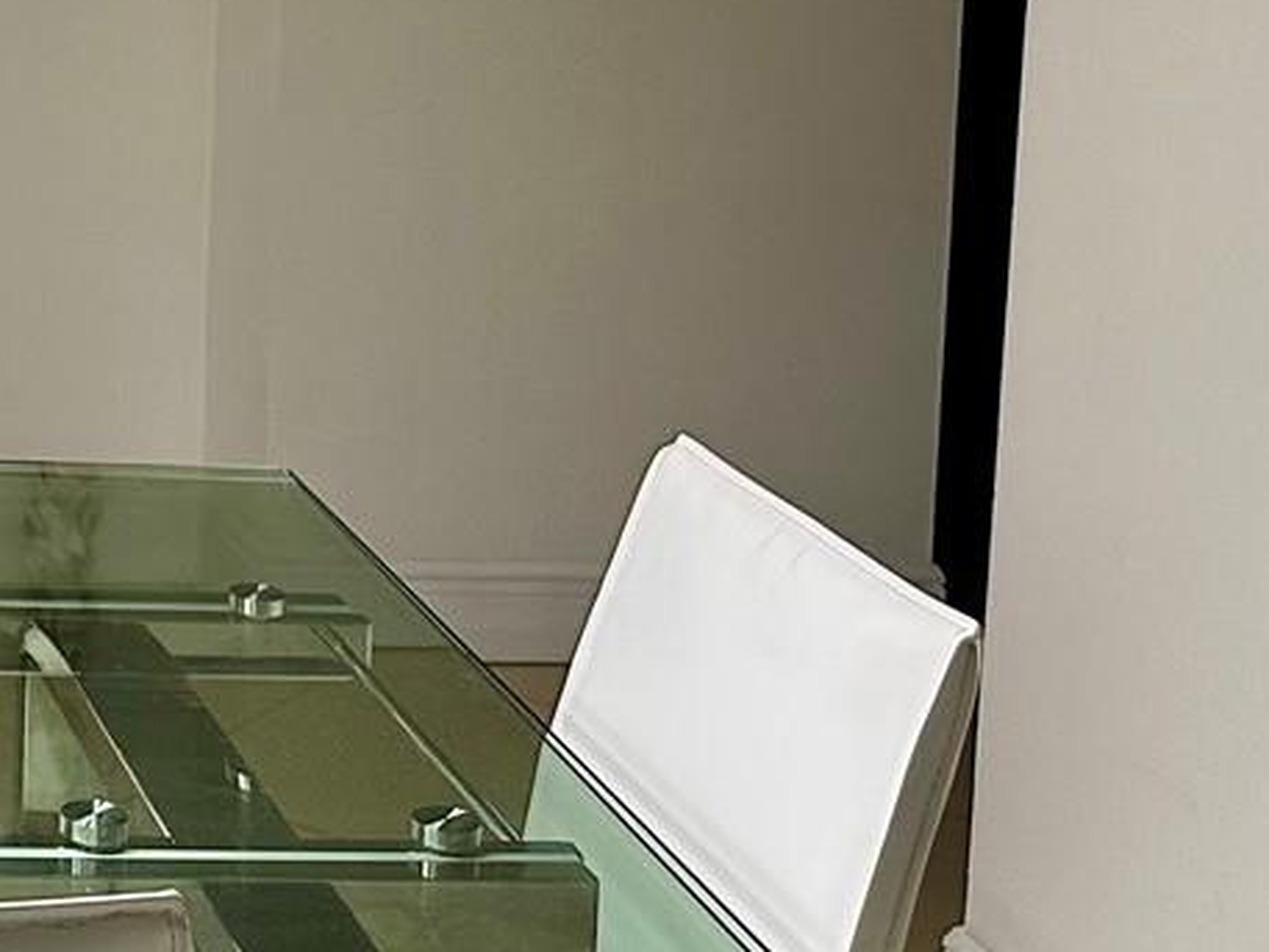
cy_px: -175
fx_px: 3080
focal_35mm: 84
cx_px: -625
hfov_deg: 20.1
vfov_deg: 16.9
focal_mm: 6.86
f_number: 1.78
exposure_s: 1/60
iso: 200
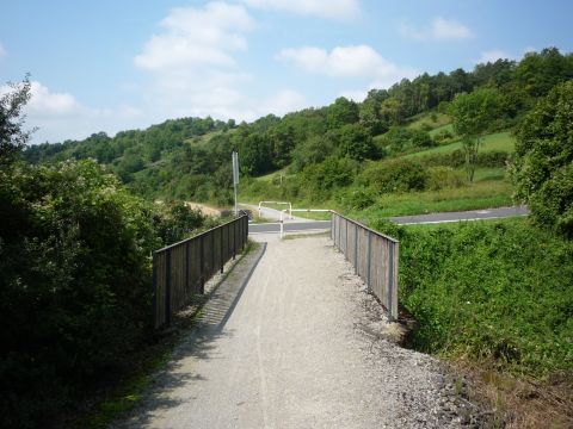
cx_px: 286
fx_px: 530
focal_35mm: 32
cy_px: 214
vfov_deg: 44.2
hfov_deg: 56.8
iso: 100
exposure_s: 1/400
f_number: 5
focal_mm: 5.2
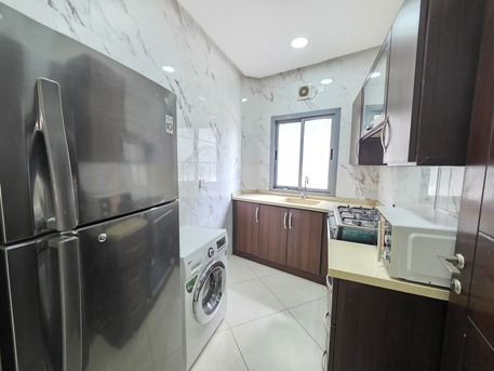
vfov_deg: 89.9
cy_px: 186
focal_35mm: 13
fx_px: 186
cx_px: 247
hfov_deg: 106.2
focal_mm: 2.2
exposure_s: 1/50
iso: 640
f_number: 1.9
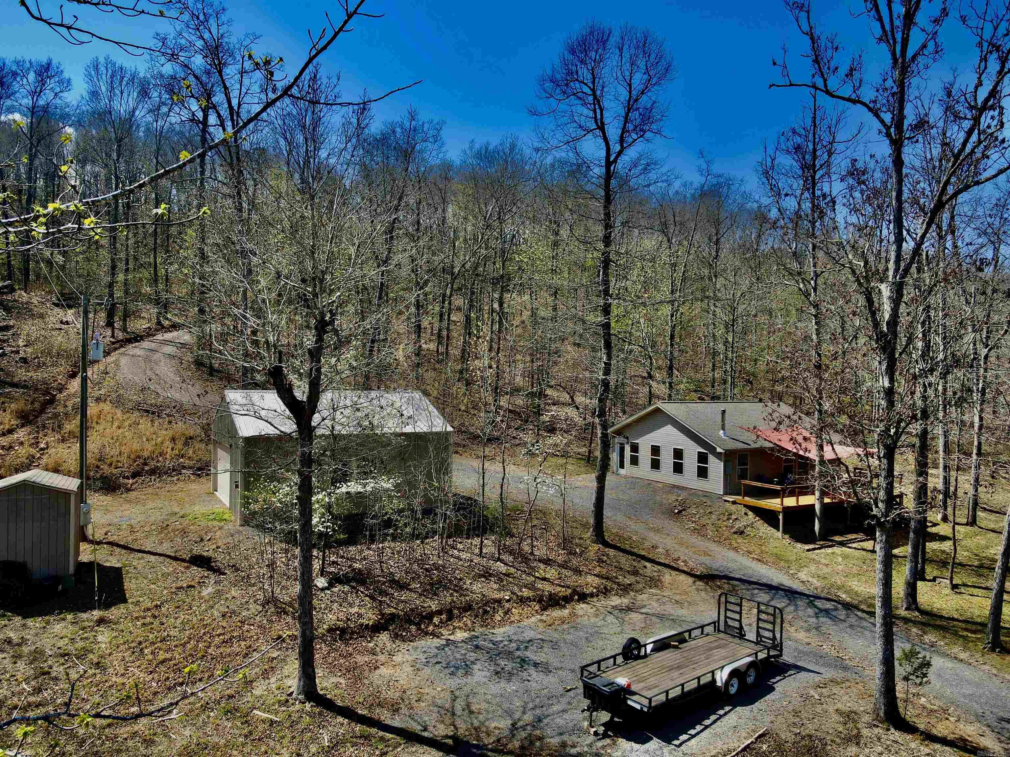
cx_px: 505
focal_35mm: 24
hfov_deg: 71.6
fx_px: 700
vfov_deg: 56.8
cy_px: 378
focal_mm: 4.5
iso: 100
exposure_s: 1/400
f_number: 2.8
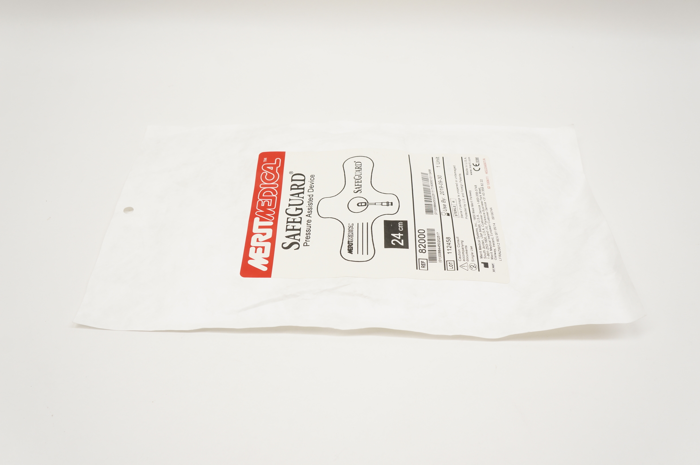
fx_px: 583
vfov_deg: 43.5
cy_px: 232
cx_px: 350
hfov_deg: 62.0
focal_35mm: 30
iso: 400
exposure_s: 1/60
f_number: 6.3
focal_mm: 20
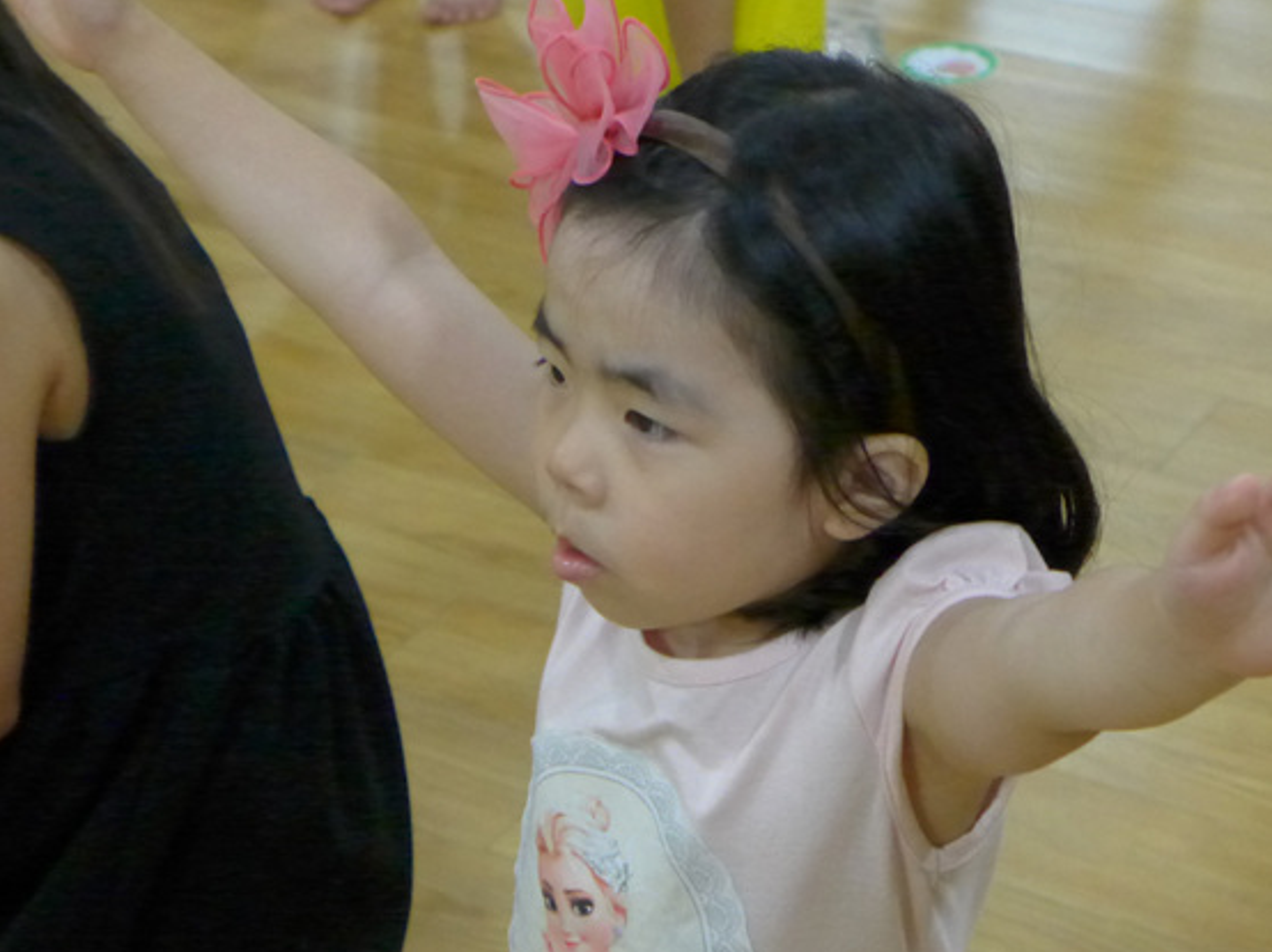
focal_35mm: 104
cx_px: 622
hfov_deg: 18.9
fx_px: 3820
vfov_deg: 14.2
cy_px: 489
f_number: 2.3
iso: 1600
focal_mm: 17.7
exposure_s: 1/400
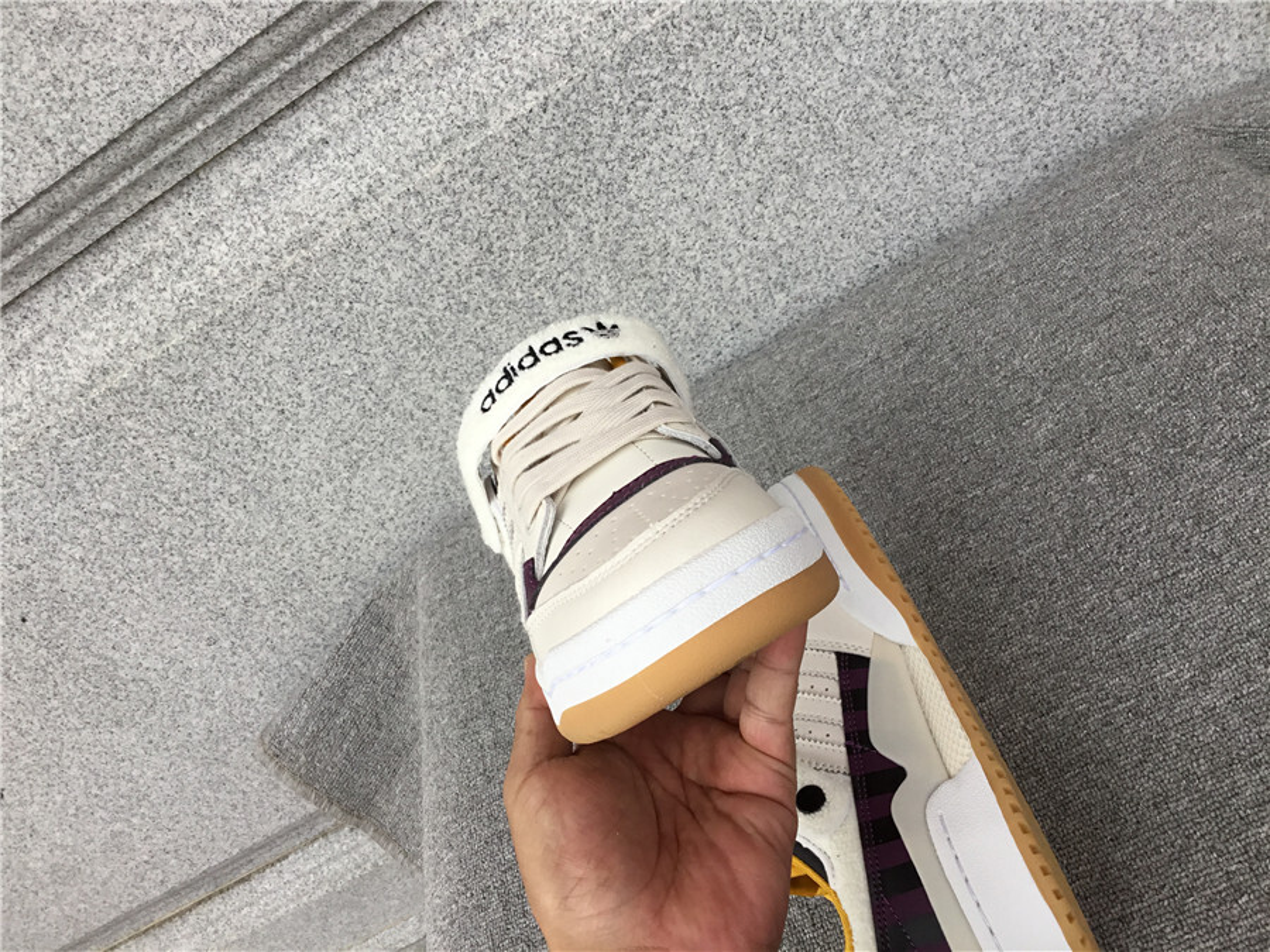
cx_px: 635
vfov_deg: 45.4
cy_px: 476
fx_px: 1137
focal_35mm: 31
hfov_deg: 58.4
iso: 40
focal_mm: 3.3
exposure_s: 1/120
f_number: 2.4
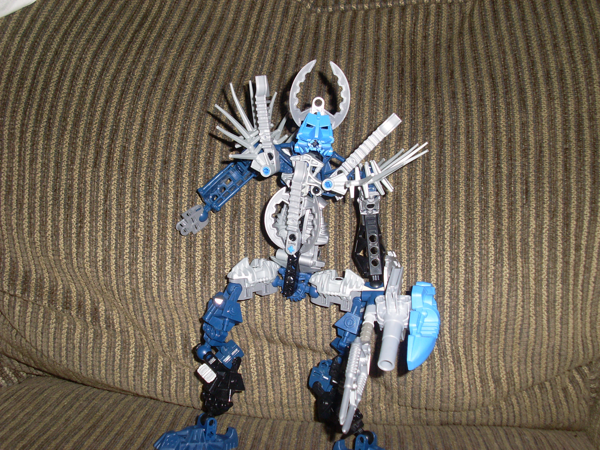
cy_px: 225
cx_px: 300
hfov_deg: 38.9
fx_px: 849
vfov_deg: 29.7
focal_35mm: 49
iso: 120
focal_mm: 8.1
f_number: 8.7
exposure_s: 1/45
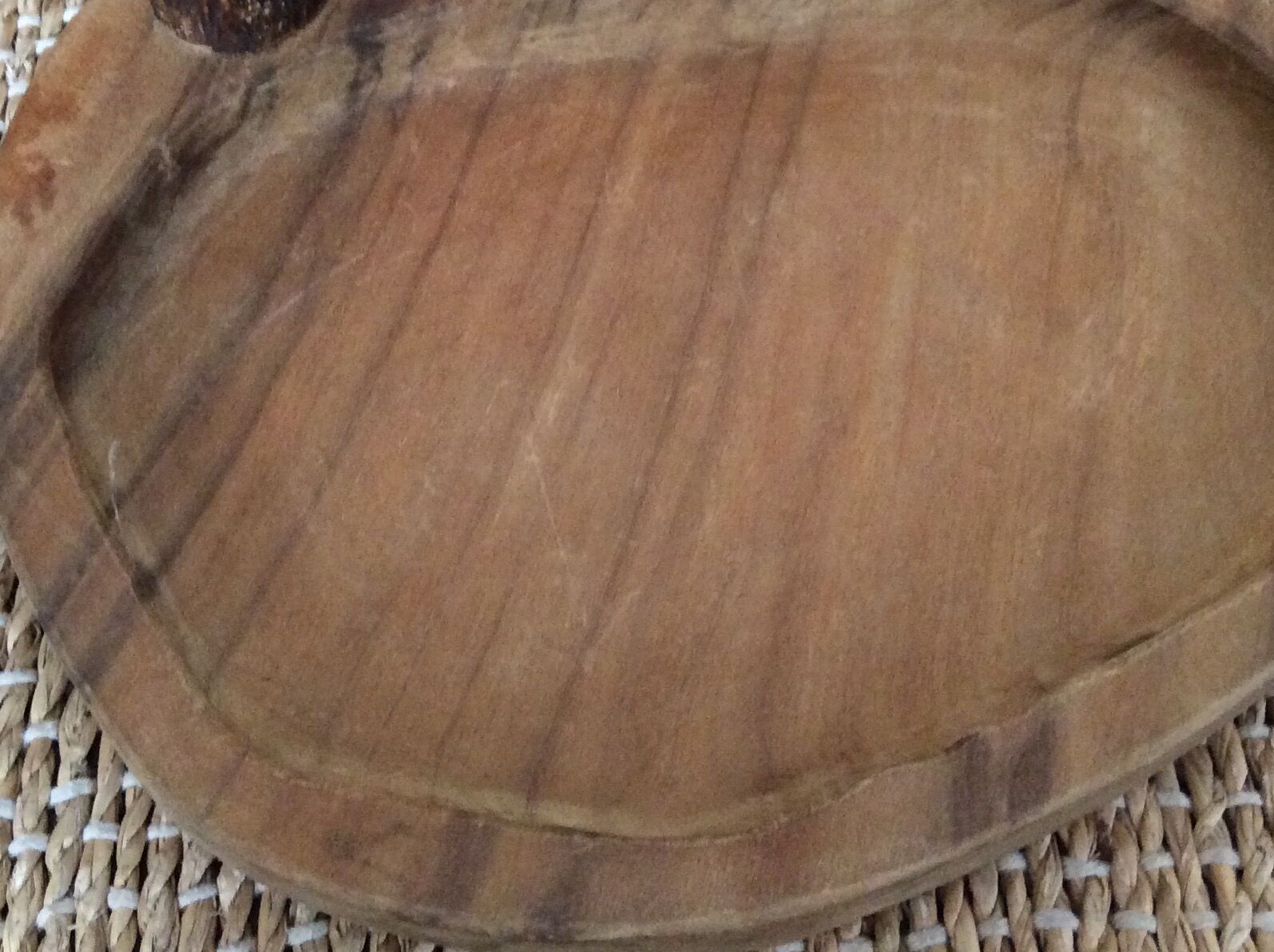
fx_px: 1911
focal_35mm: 52
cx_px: 613
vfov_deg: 27.6
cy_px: 246
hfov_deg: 36.9
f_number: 2.4
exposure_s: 1/20
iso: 250
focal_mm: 3.3
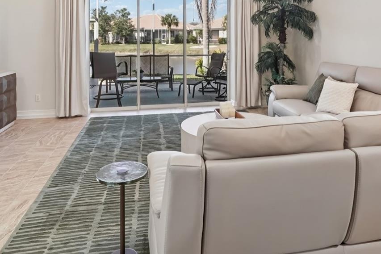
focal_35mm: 30
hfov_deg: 61.7
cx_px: 214
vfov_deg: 41.0
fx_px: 318
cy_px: 36
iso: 400
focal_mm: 16
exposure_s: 1/13
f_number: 8
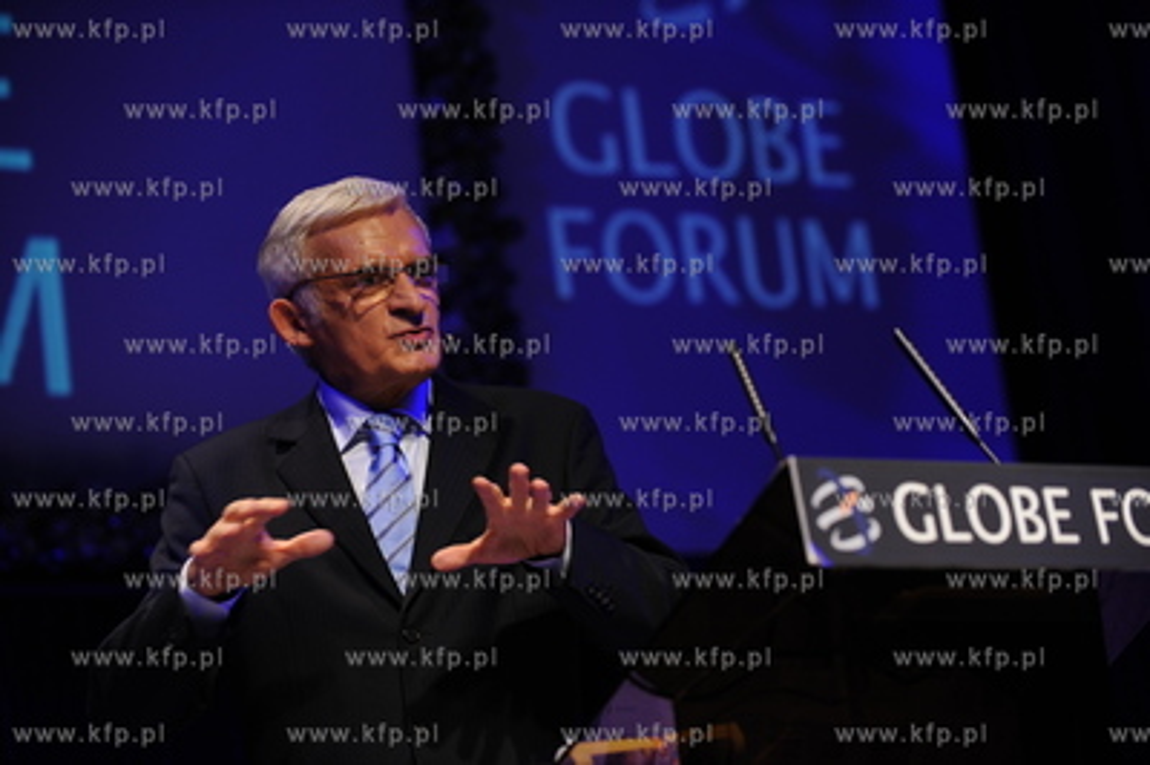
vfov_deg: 11.8
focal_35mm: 116
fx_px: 3702
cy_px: 382
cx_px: 575
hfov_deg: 17.7
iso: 800
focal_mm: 116
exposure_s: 1/125
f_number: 4
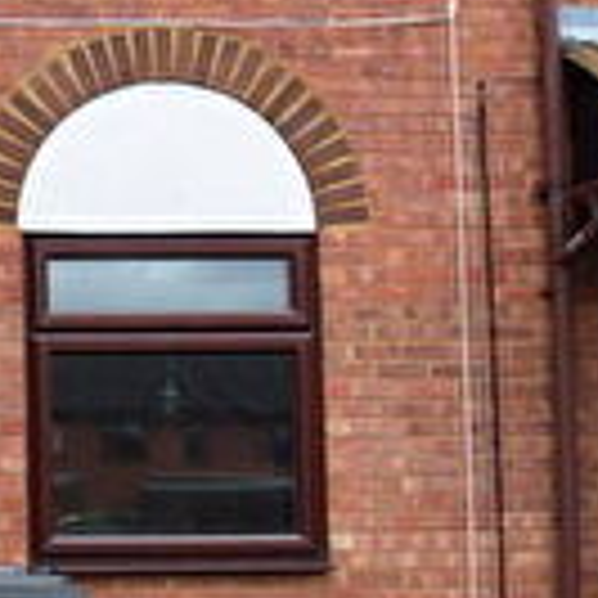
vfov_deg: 25.3
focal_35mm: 67
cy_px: 474
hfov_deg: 21.8
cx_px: -274
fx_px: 1309
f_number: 5.6
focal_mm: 10
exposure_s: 1/125
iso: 400
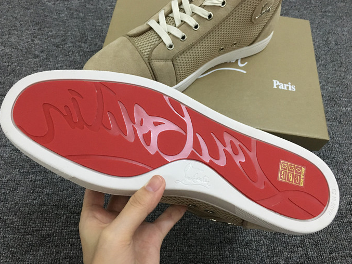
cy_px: 130
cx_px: 172
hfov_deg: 59.9
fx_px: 305
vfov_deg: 46.8
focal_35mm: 30
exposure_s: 1/25
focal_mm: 4.15
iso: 200
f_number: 2.2
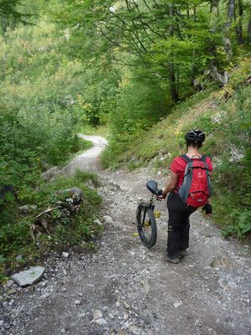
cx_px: 126
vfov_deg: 63.4
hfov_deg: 49.7
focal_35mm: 28
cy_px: 168
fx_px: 271
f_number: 3.3
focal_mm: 4.9
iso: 80
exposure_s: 1/125
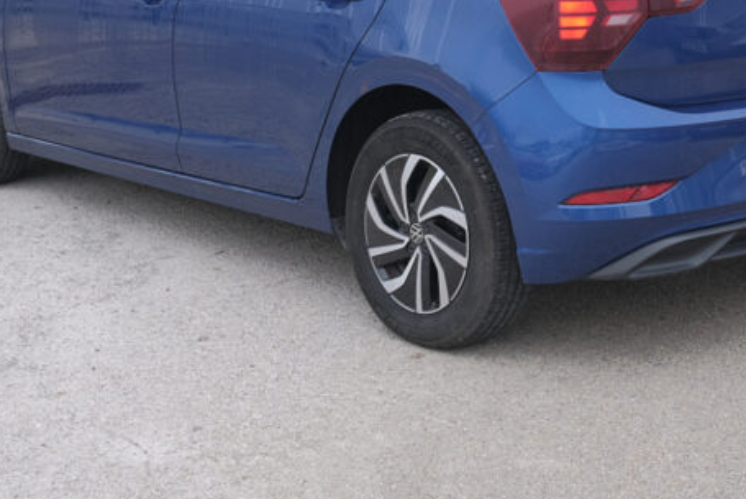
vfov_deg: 16.6
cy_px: 32
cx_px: 464
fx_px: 1680
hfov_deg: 25.0
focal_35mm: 81
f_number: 7.1
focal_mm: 24.2
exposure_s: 1/80
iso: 500
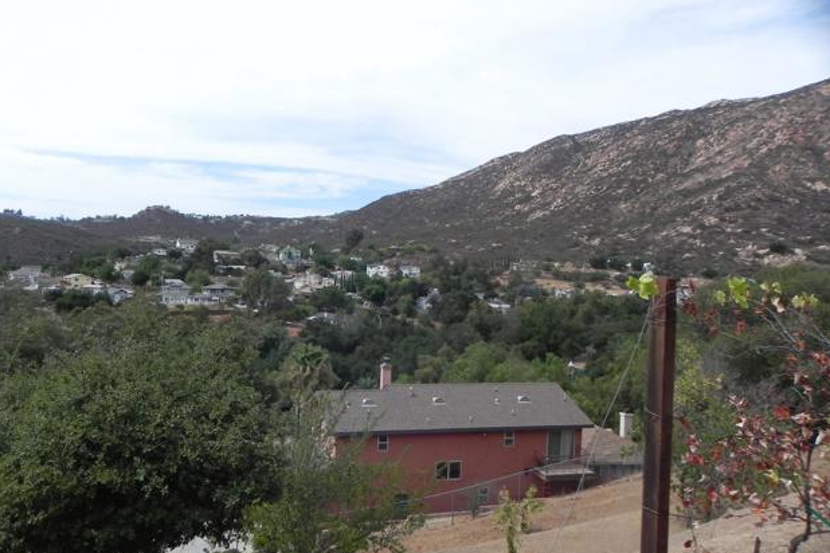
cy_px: 272
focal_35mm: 28
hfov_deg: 65.5
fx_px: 646
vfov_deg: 46.4
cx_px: 424
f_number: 7.1
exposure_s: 1/398
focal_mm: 4.6
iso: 160
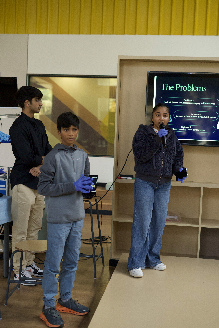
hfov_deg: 27.0
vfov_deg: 39.6
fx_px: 456
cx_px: 110
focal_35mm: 50
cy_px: 164
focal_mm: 50
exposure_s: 1/500
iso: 2000
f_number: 2.8
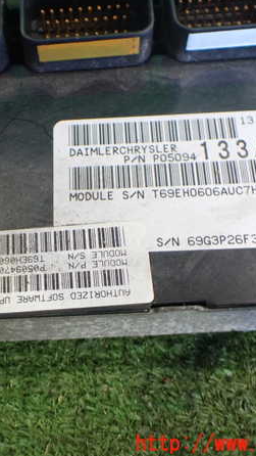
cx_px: 60
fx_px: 531
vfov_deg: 46.4
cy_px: 227
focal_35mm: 44
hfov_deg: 26.7
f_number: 2.3
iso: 800
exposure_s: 1/80
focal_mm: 5.4
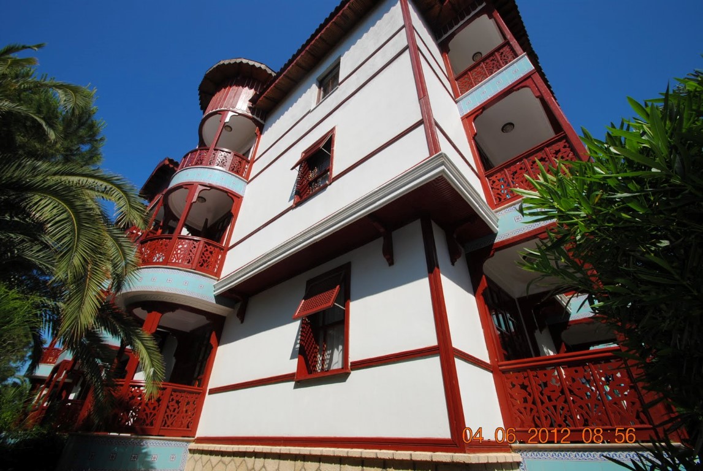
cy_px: 236
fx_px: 293
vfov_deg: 77.5
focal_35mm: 15
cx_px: 352
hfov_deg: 100.3
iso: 100
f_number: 10
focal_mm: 10
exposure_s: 1/200
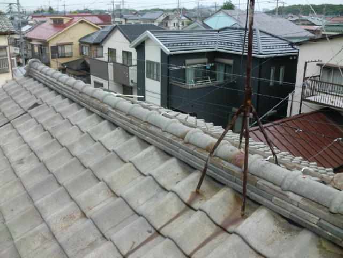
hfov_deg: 52.6
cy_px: 129
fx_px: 347
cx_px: 172
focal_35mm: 35
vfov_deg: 40.7
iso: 64
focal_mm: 6.3
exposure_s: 1/250
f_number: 3.1
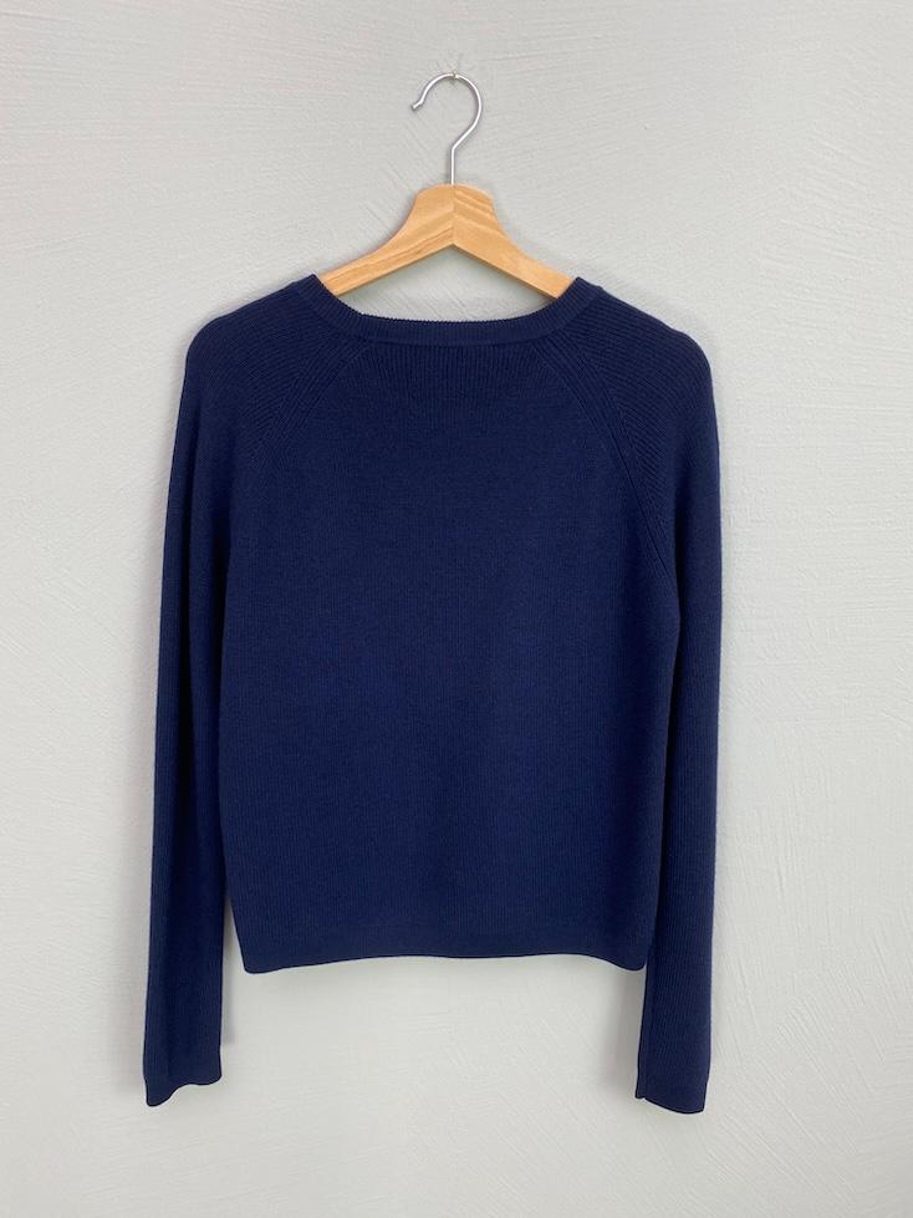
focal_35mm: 26
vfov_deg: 67.3
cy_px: 609
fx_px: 915
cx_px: 456
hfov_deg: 53.1
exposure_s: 1/100
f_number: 1.8
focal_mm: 4.25
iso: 125
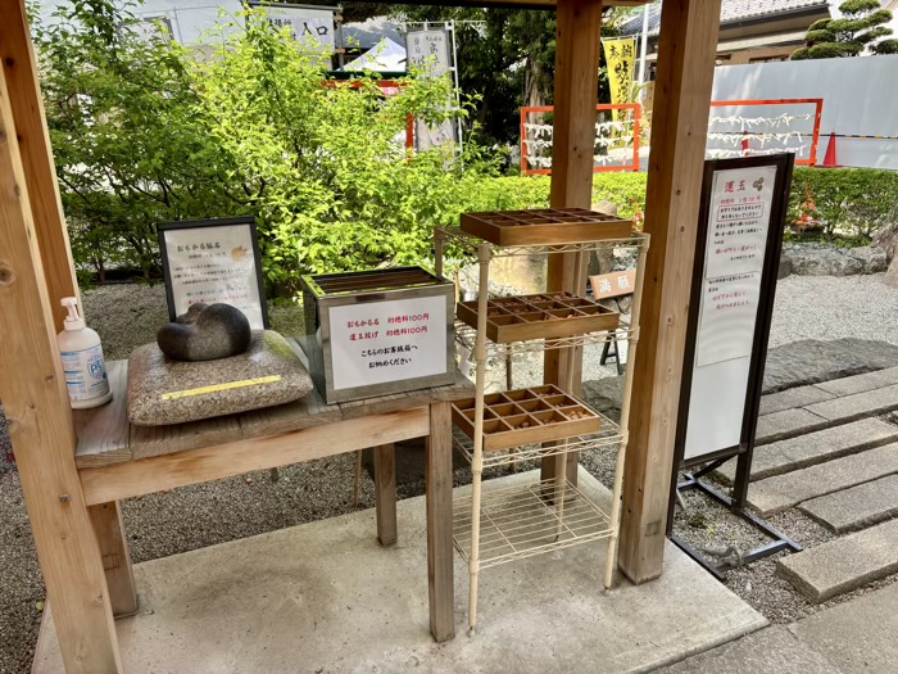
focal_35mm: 26
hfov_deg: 67.3
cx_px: 449
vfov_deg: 53.1
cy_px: 337
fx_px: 674
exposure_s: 1/320
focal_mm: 5.96
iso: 50
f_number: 1.6
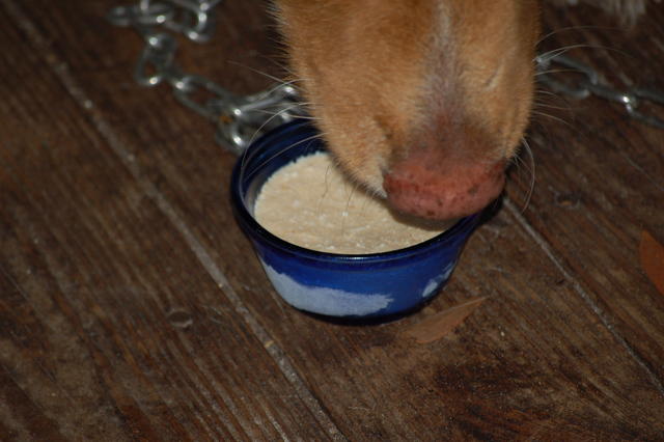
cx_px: 332
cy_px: 221
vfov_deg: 4.6
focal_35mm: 300
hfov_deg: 6.9
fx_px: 5530
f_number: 5.6
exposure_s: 1/60
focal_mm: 200
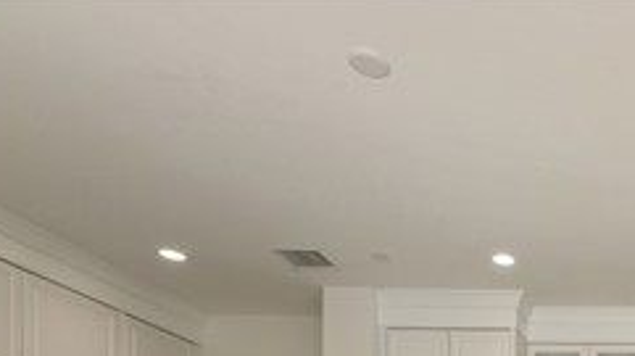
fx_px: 656
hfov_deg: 42.0
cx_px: 682
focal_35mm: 39
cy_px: 551
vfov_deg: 23.5
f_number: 5
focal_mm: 14
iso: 200
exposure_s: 1/100
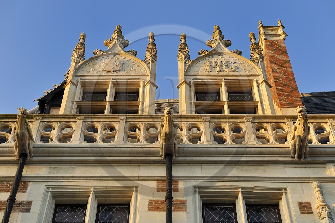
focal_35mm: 62
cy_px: 112
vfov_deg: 21.9
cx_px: 168
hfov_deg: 32.4
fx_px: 576
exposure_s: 1/160
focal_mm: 62
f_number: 8
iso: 400
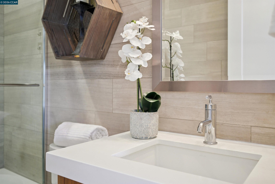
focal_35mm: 30
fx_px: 229
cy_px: 92
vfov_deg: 43.6
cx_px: 138
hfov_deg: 61.9
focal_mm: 30
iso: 400
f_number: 4
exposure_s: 1/25
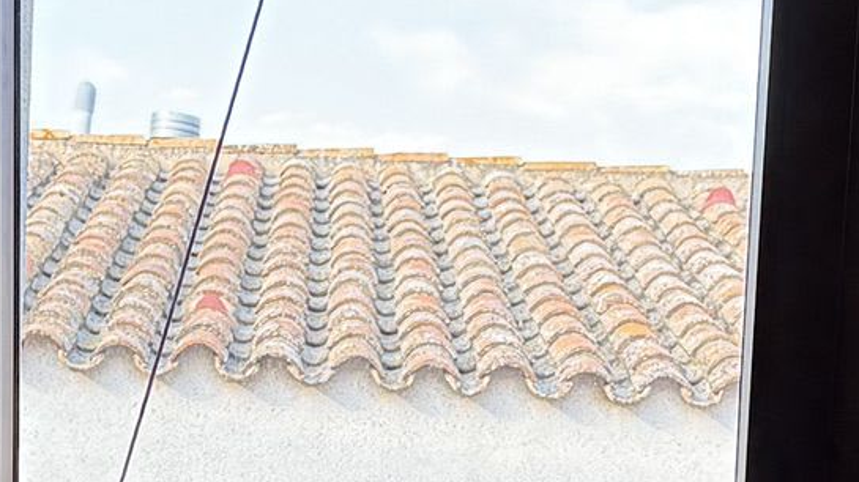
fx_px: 2732
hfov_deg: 17.9
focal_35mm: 120
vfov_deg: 9.8
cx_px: 433
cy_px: 740
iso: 100
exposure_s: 1/100
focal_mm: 6.8
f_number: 1.8
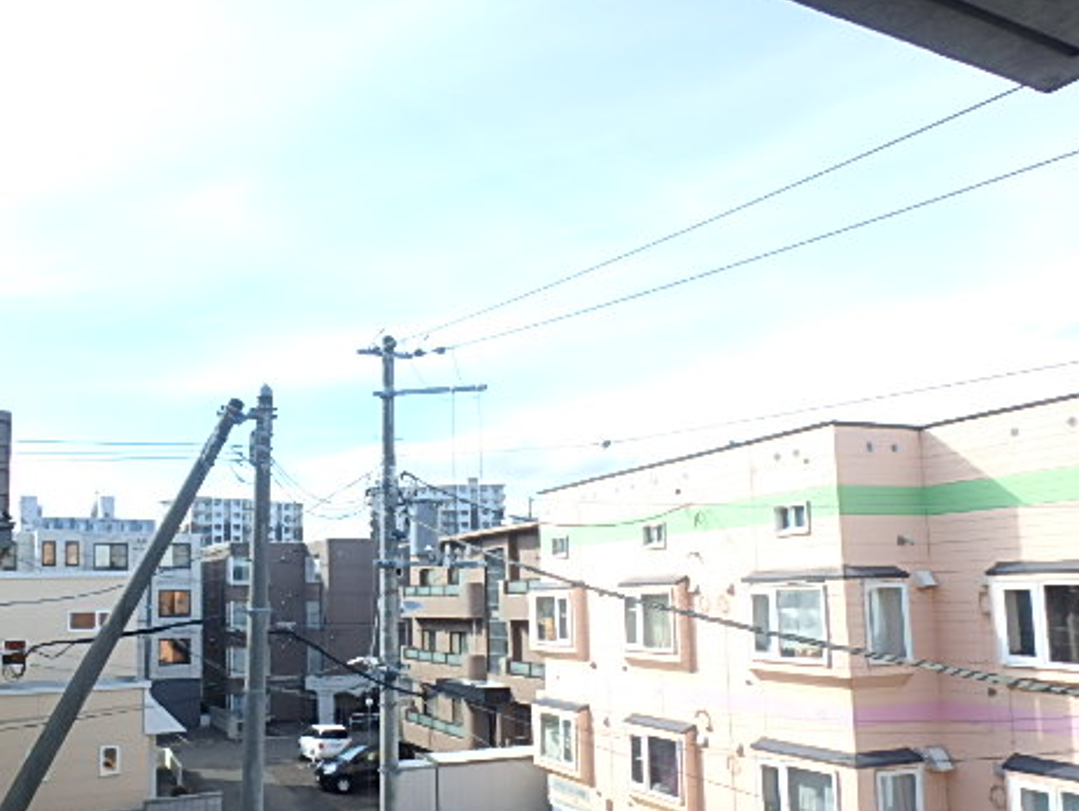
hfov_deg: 60.4
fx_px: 905
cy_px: 508
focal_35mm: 29
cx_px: 373
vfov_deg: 47.8
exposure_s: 1/500
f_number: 3.5
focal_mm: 3.7
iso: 125
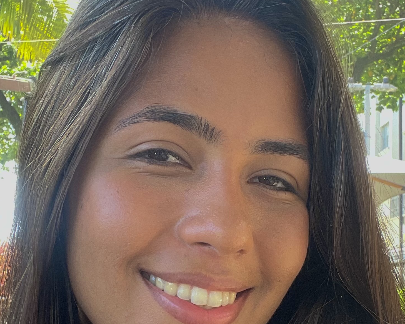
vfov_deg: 24.0
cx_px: 190
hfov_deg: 30.5
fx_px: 743
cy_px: 283
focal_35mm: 62
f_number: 2.2
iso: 64
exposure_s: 1/121
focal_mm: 2.71
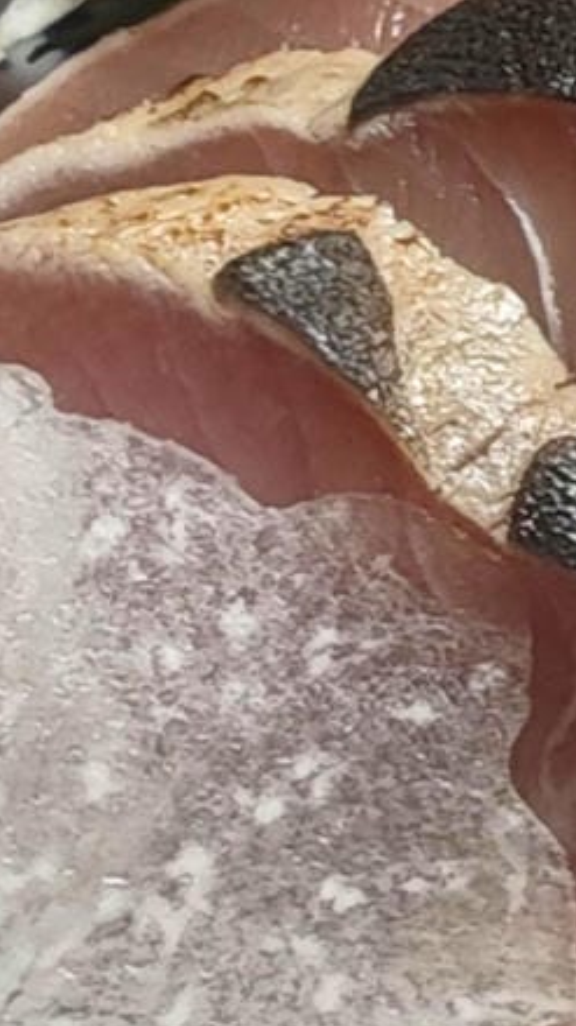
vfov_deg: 20.5
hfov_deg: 11.4
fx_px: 2828
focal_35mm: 104
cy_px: 298
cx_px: 707
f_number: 1.8
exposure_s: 1/60
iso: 125
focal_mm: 2.03
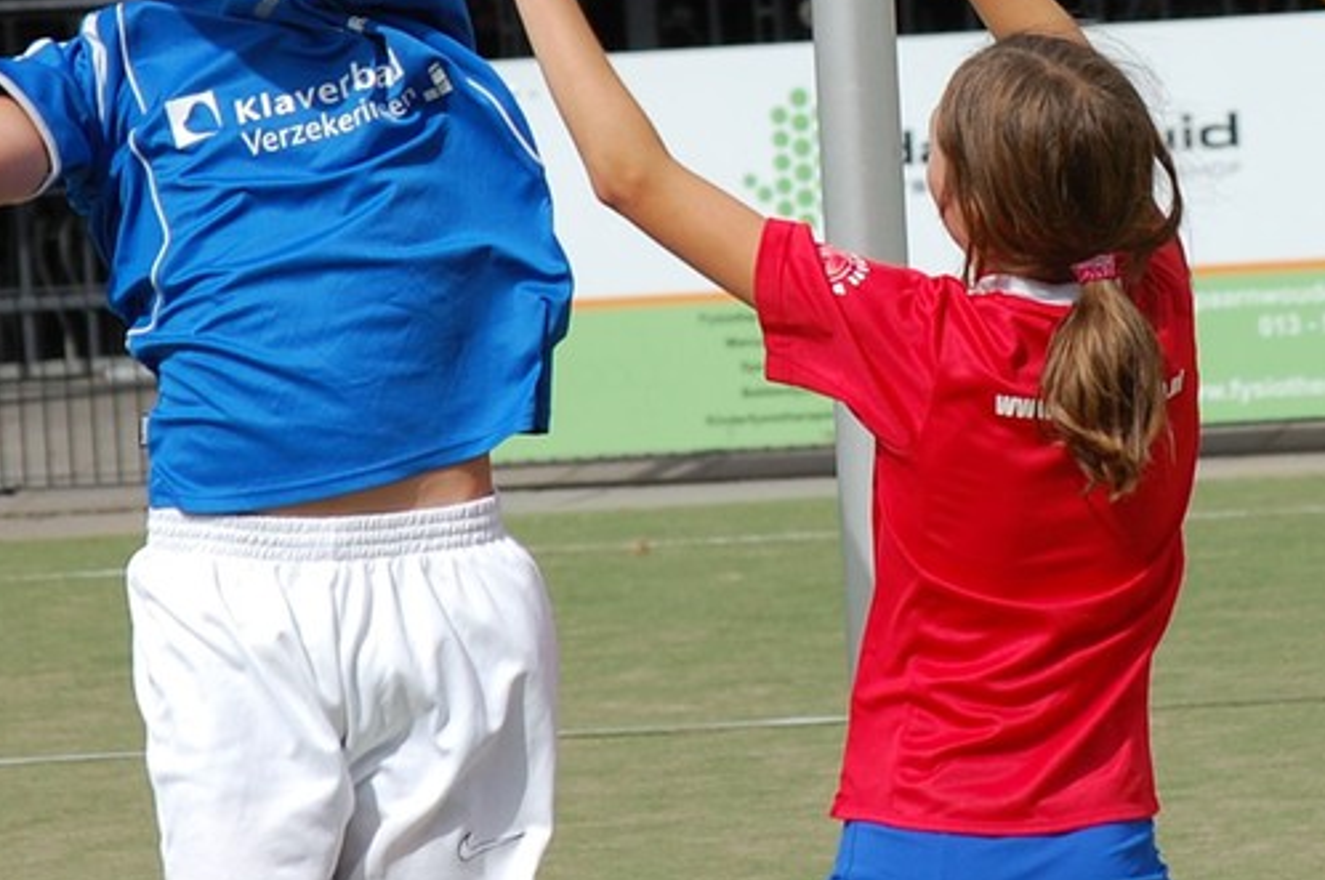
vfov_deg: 3.8
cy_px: 226
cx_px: 918
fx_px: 13163
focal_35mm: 358
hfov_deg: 5.8
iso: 200
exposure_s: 1/640
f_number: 7.1
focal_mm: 116
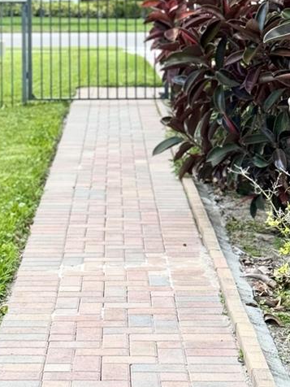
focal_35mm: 121
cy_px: 89
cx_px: 72
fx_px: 1352
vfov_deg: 16.2
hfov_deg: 12.2
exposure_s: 1/499
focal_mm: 6.76
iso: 64
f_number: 1.78
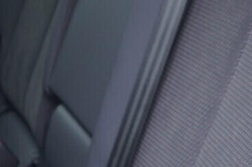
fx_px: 987
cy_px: 54
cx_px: 104
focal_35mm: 141
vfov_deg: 9.7
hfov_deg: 14.6
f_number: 2.8
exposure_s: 1/40
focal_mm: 24
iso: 500
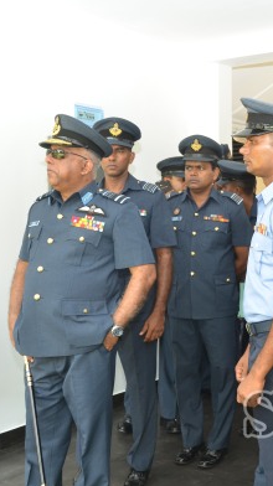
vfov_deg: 42.9
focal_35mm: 48
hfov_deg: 23.7
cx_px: 278
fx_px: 619
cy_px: 242
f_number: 4
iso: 400
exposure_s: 1/125
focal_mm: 20
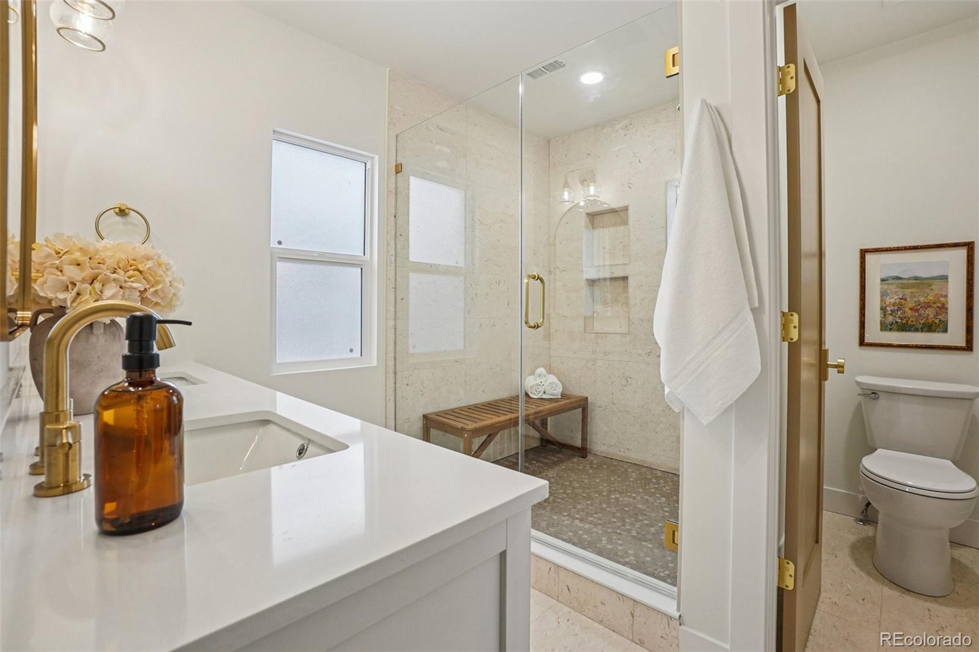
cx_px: 490
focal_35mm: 15
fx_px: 408
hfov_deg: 100.4
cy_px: 326
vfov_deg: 77.3
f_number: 8
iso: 200
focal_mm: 10
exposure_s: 1/30
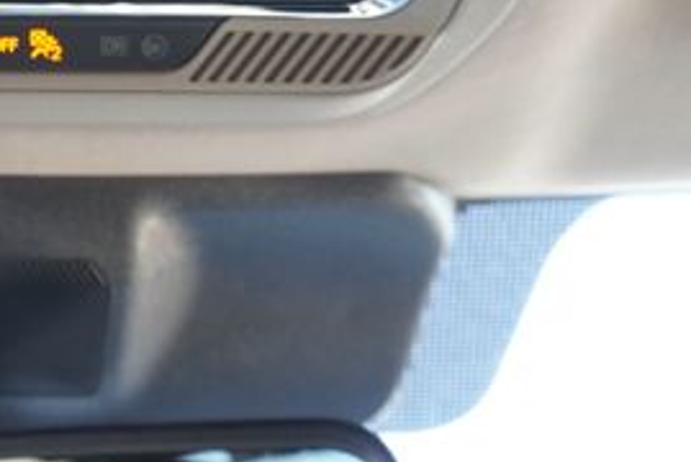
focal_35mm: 57
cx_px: -44
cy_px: -72
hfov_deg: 31.6
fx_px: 1095
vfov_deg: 22.2
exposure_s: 1/60
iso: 400
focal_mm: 16
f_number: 4
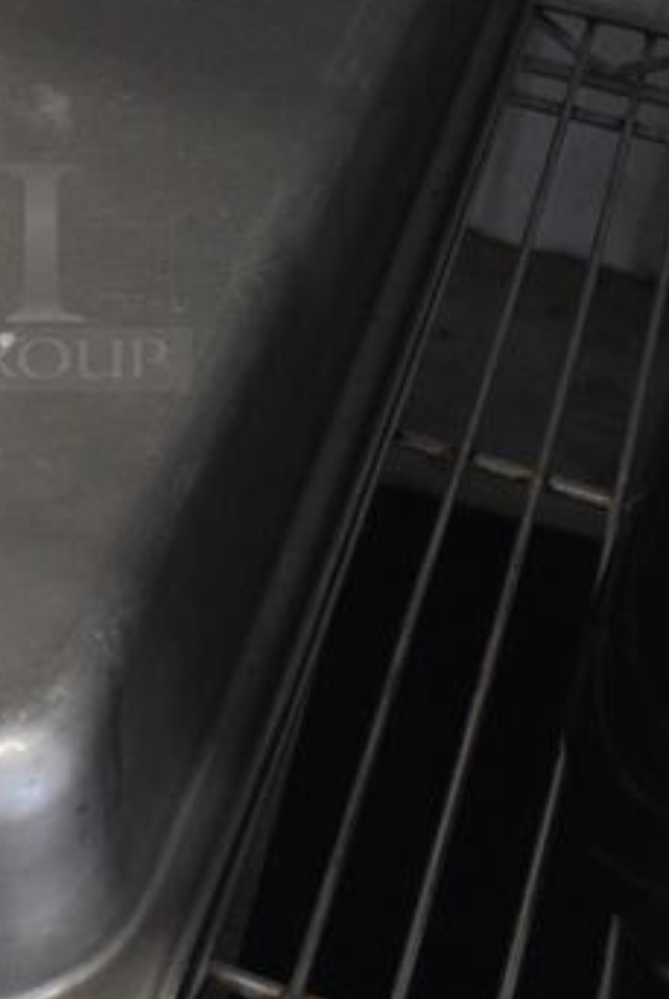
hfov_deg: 18.0
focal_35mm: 72
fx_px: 2001
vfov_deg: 27.6
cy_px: 238
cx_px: -131
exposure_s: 1/125
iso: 1800
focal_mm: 18
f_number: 3.5
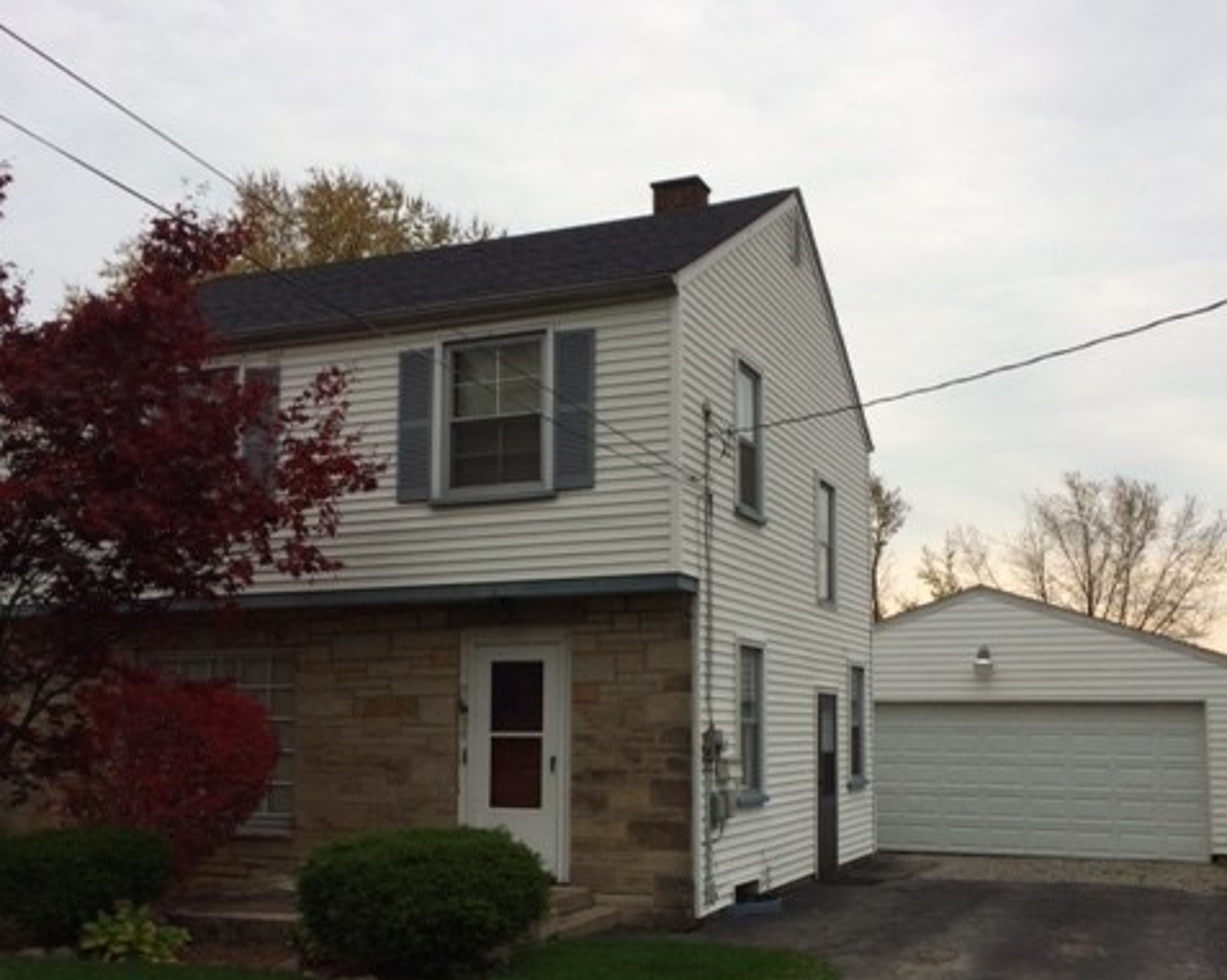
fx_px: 1379
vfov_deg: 38.9
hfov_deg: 48.0
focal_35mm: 38
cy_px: 612
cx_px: 612
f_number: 2.2
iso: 32
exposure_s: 1/366
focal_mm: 4.15
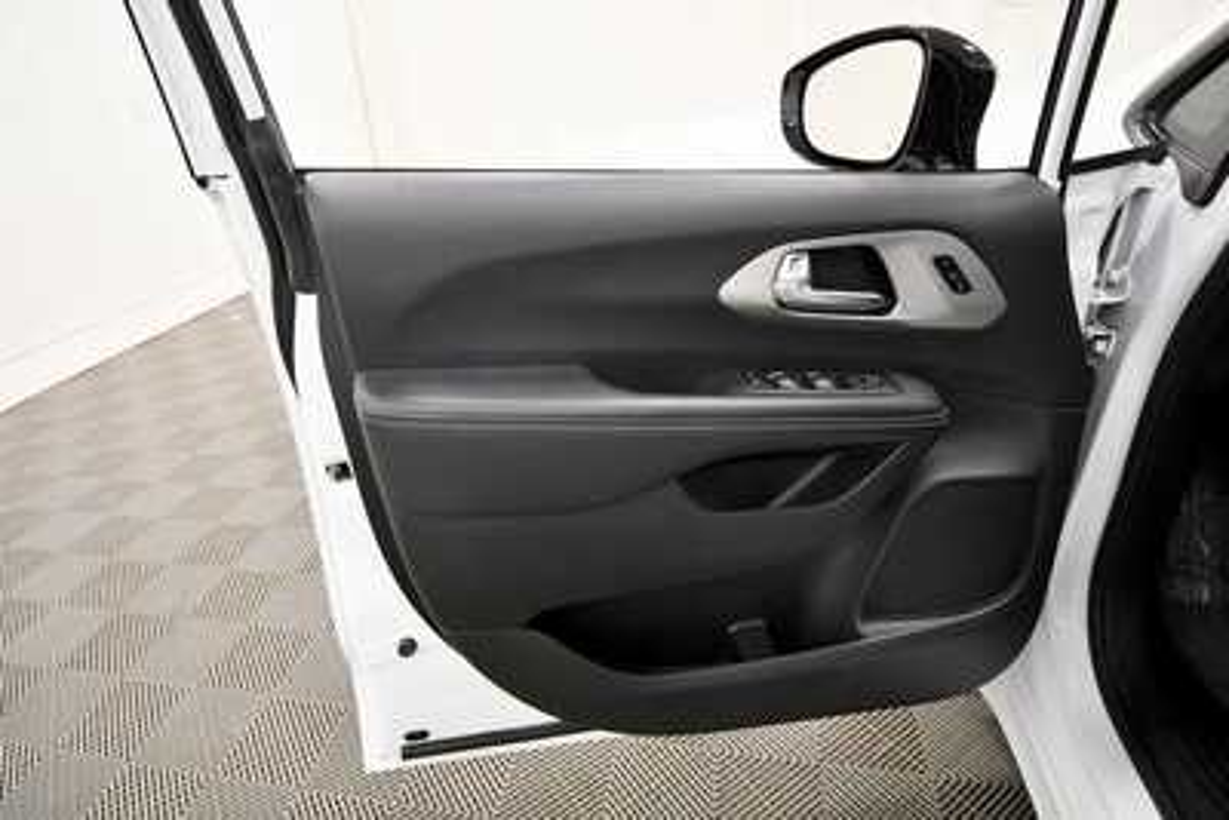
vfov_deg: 64.6
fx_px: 649
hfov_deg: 86.9
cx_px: 614
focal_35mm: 19
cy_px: 410
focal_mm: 13
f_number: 5
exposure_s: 1/125
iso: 1800
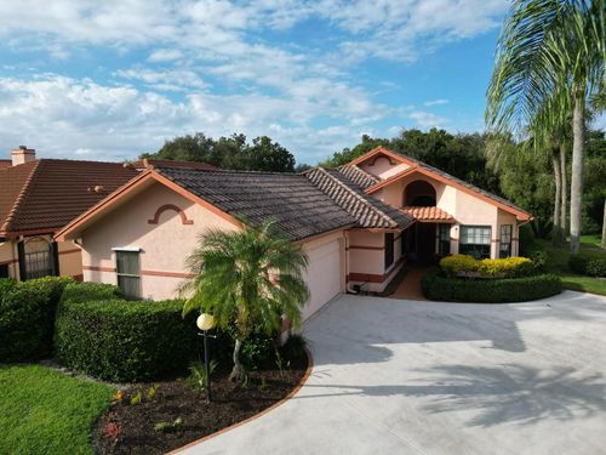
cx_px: 303
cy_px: 228
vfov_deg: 56.8
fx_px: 420
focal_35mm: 24
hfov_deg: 71.6
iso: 110
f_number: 1.7
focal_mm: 6.72
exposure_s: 1/2500
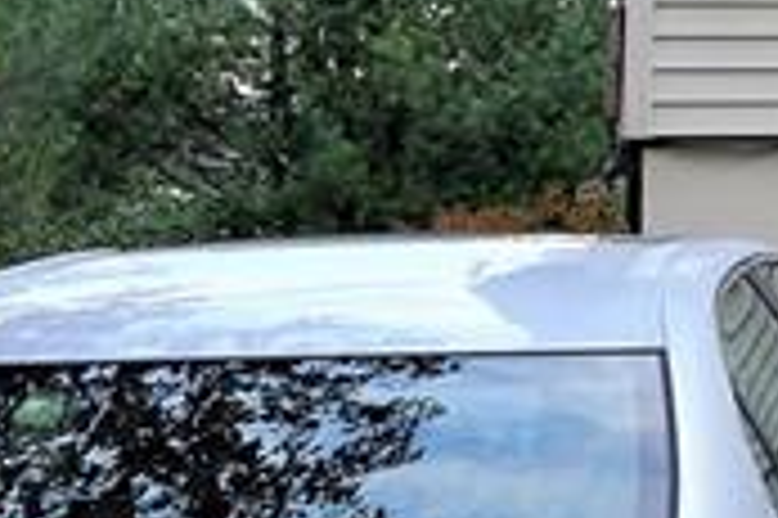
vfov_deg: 9.5
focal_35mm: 142
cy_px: -54
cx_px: 1880
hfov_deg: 11.7
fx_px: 3066
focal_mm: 16
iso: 100
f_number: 4.5
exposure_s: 1/80
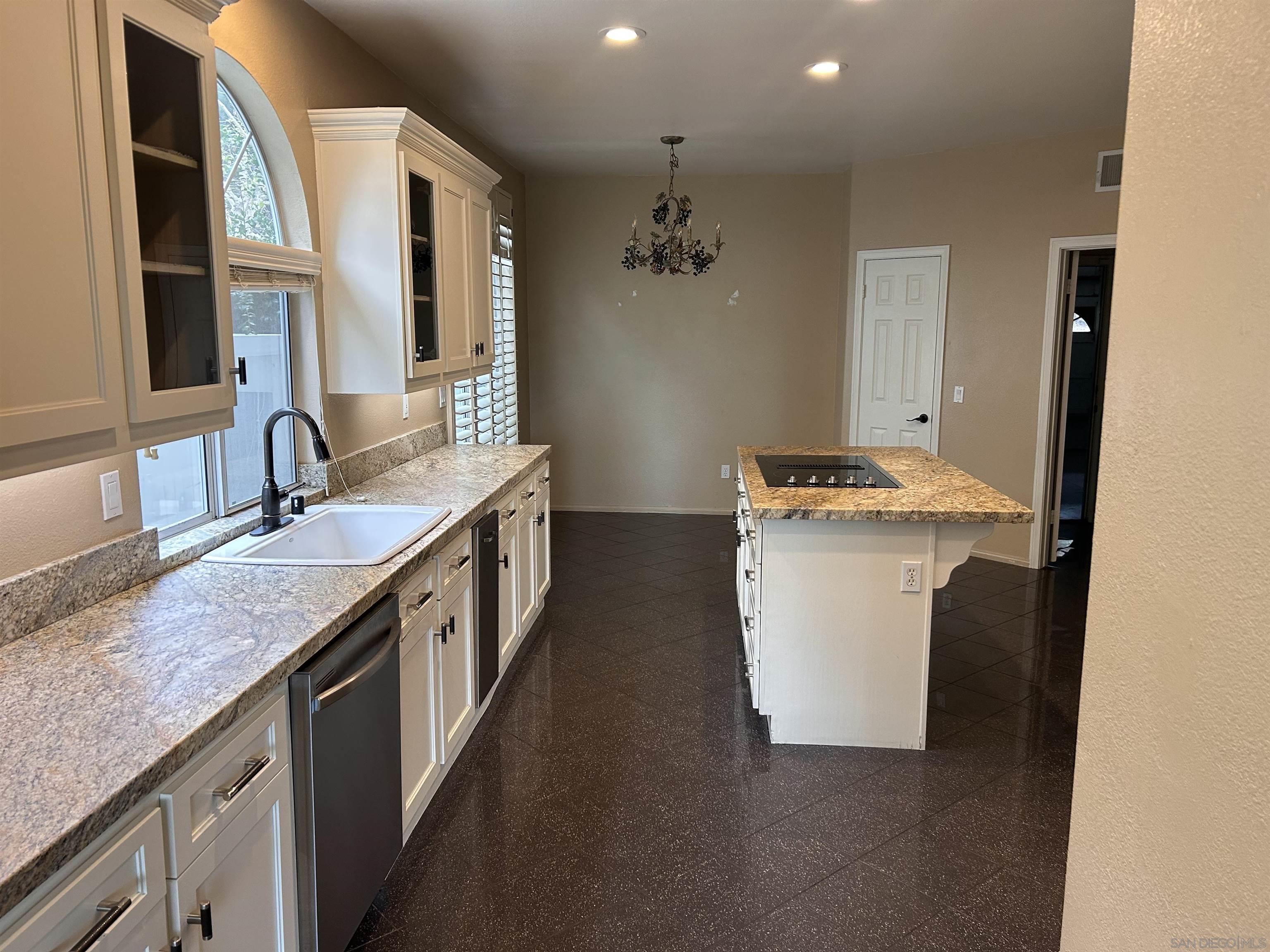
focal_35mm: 26
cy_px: 476
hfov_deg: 67.3
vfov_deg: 53.1
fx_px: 954
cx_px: 635
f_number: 1.5
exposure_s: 1/120
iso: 125
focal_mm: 5.7
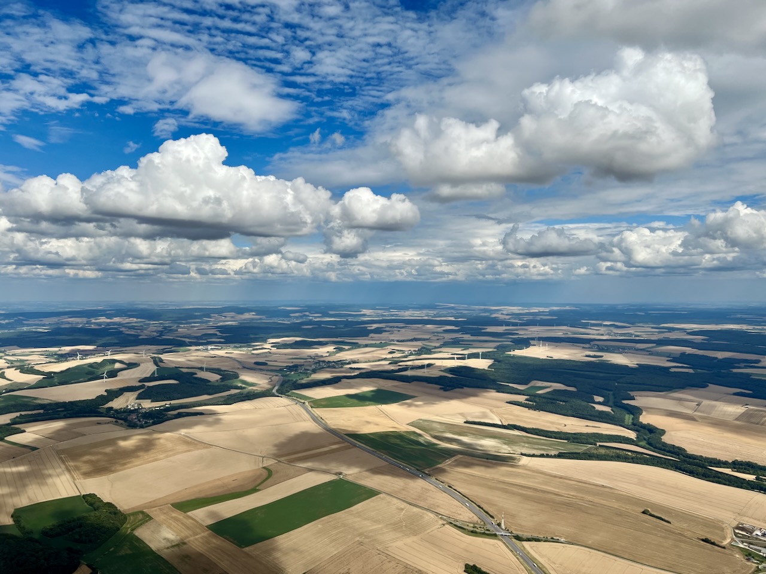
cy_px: 287
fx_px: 575
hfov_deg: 67.3
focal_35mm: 26
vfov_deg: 53.1
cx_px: 383
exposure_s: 1/11364
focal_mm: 5.7
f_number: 1.5
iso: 50
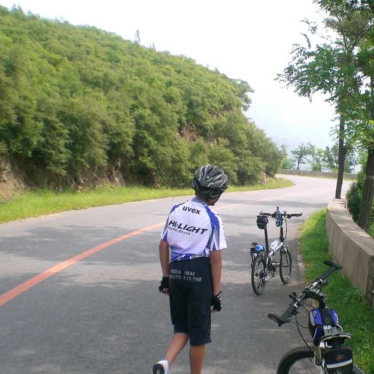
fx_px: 672
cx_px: 298
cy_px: 223
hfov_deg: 30.4
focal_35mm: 55
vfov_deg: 31.0
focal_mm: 6.3
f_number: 4.4
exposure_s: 1/200
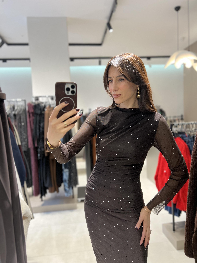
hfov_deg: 53.1
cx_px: 98
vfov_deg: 67.3
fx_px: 197
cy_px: 132
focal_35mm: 26
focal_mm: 5.7
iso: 100
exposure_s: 1/100
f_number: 1.5
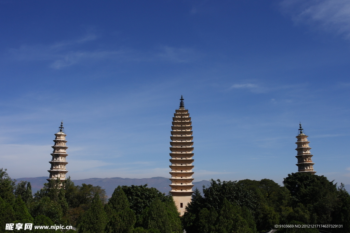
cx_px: 175
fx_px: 350
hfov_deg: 53.2
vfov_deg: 36.8
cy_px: 116
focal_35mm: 36
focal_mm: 24
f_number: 5.6
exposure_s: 1/1000
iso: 100
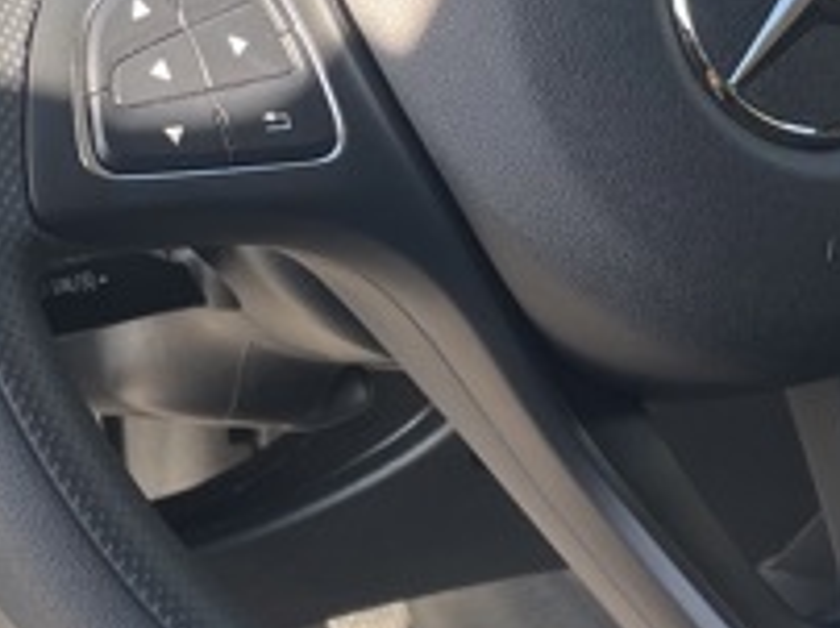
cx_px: 428
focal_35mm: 103
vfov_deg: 14.3
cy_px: 158
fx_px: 2496
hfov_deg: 19.1
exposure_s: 1/121
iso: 32
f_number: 1.6
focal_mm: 4.2
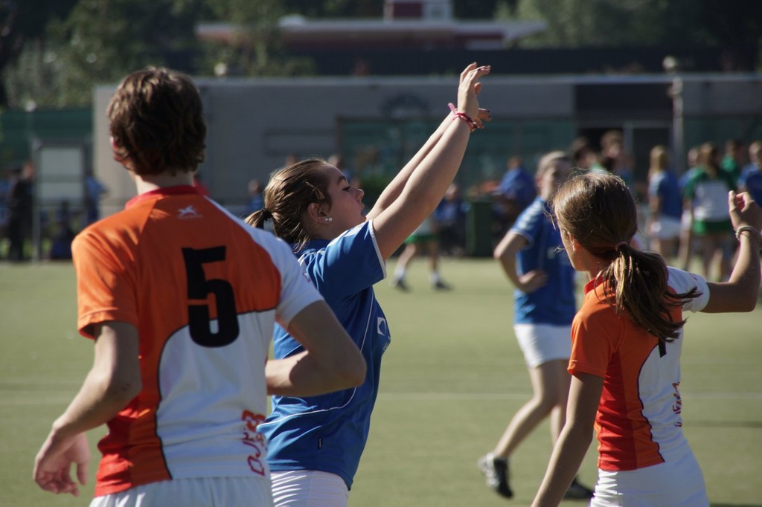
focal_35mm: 375
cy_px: 254
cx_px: 381
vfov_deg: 3.7
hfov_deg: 5.5
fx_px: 7934
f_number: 8
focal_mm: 250
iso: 200
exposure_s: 1/500
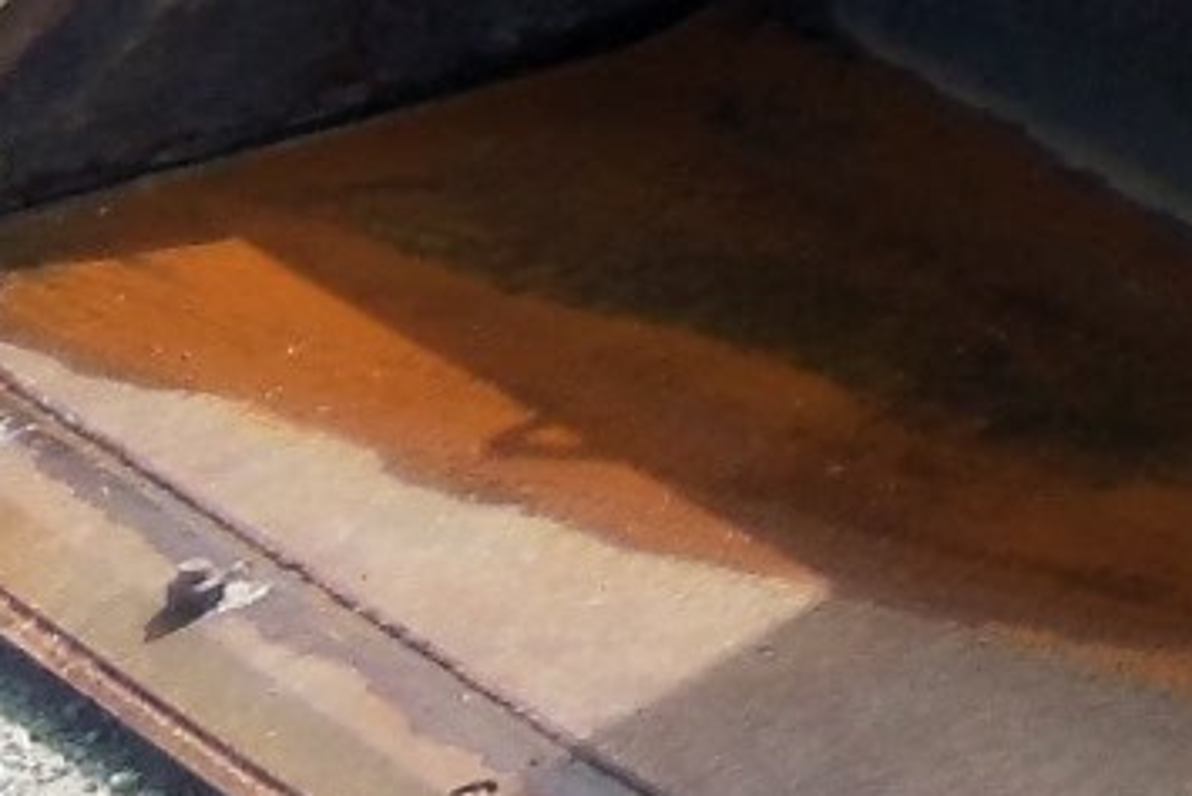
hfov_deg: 10.8
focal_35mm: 168
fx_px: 5565
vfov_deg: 7.8
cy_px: -833
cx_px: 2676
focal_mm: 5.1
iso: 64
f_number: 3.9
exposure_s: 1/400
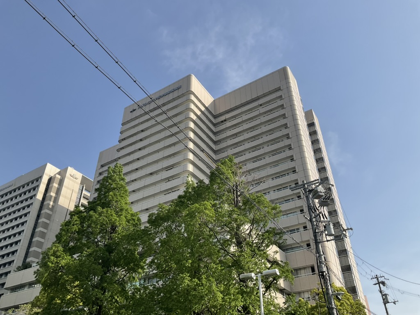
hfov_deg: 61.7
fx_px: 352
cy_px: 158
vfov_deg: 48.2
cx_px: 210
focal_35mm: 29
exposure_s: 1/1912
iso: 16
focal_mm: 3
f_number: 1.8
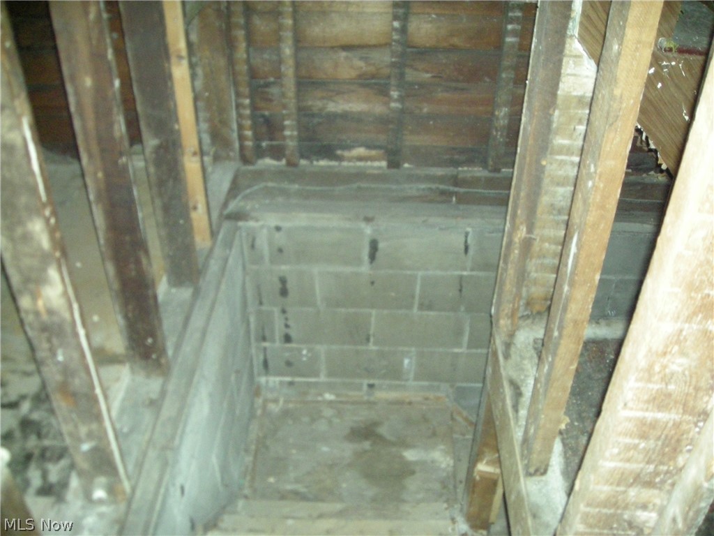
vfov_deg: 40.7
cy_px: 268
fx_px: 722
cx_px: 357
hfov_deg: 52.6
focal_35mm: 35
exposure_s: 1/60
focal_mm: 5.7
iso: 517
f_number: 2.8
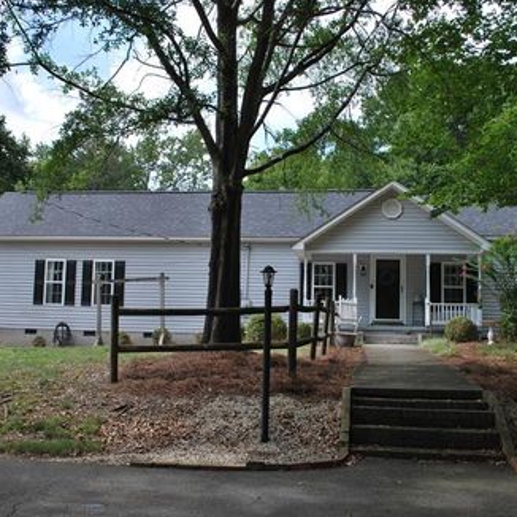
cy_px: 262
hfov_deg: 39.2
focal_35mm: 43
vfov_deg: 39.2
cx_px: 243
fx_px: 727
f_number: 7.1
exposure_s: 1/200
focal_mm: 22
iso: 100
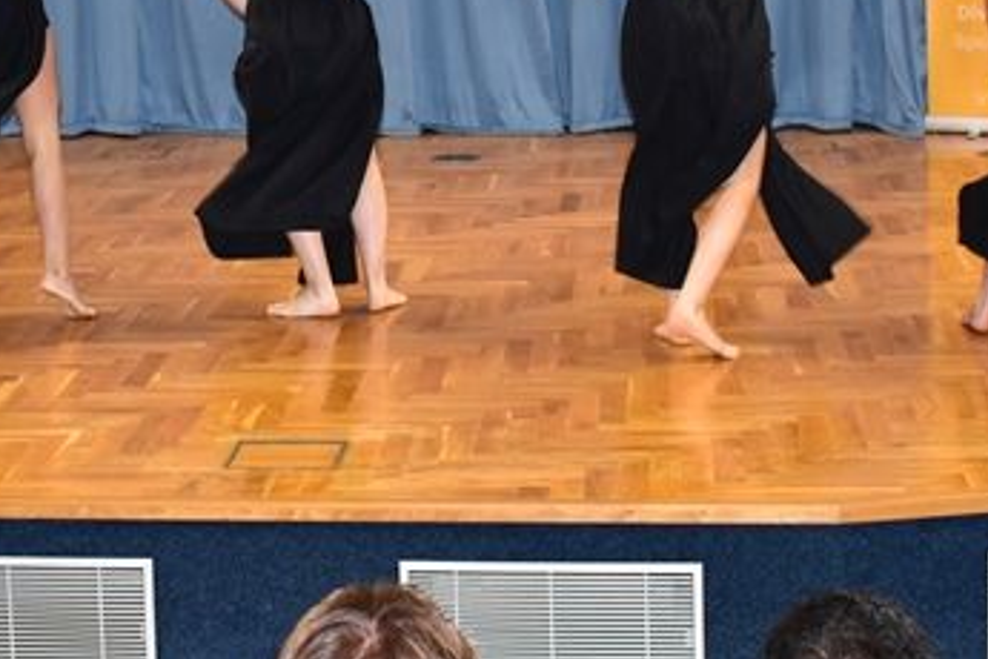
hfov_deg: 20.8
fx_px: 2689
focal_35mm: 98
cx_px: 367
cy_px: -24
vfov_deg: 13.7
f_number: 4.5
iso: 720
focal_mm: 22
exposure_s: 1/60
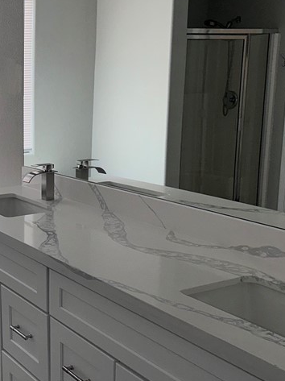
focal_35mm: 52
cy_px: 196
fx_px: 572
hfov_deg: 25.9
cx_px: -27
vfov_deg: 36.8
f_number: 1.78
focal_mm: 6.86
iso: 50
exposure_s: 1/437
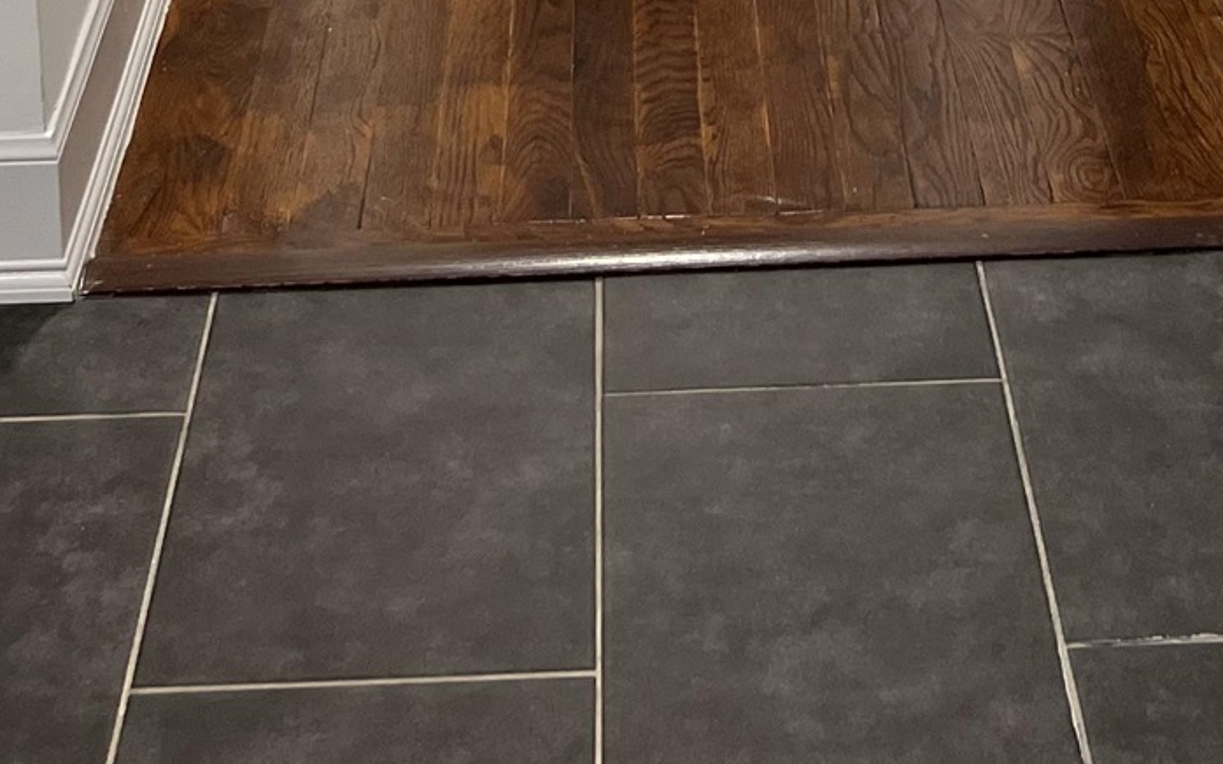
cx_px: 752
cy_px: -827
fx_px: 3033
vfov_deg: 12.4
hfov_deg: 22.8
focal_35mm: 91
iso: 125
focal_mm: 5.7
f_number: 1.5
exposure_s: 1/120
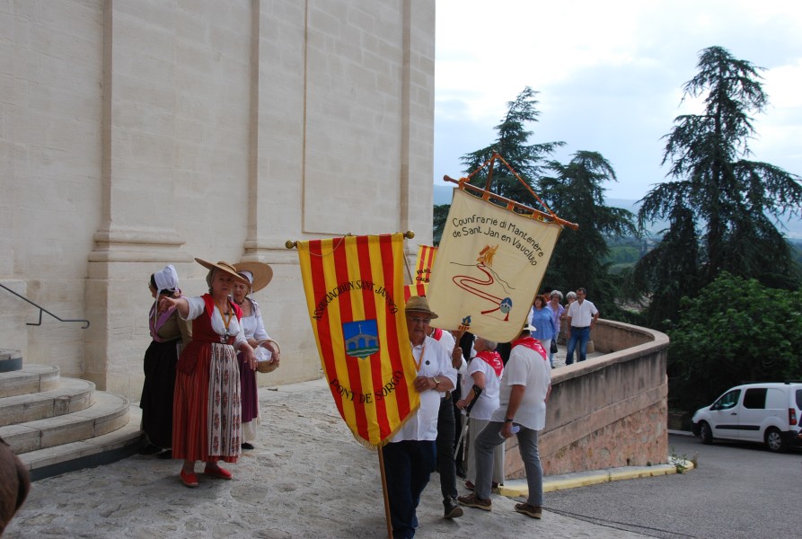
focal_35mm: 36
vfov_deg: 37.1
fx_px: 804
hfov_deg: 53.0
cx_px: 401
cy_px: 270
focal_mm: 24
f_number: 10
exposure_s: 1/400
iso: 400
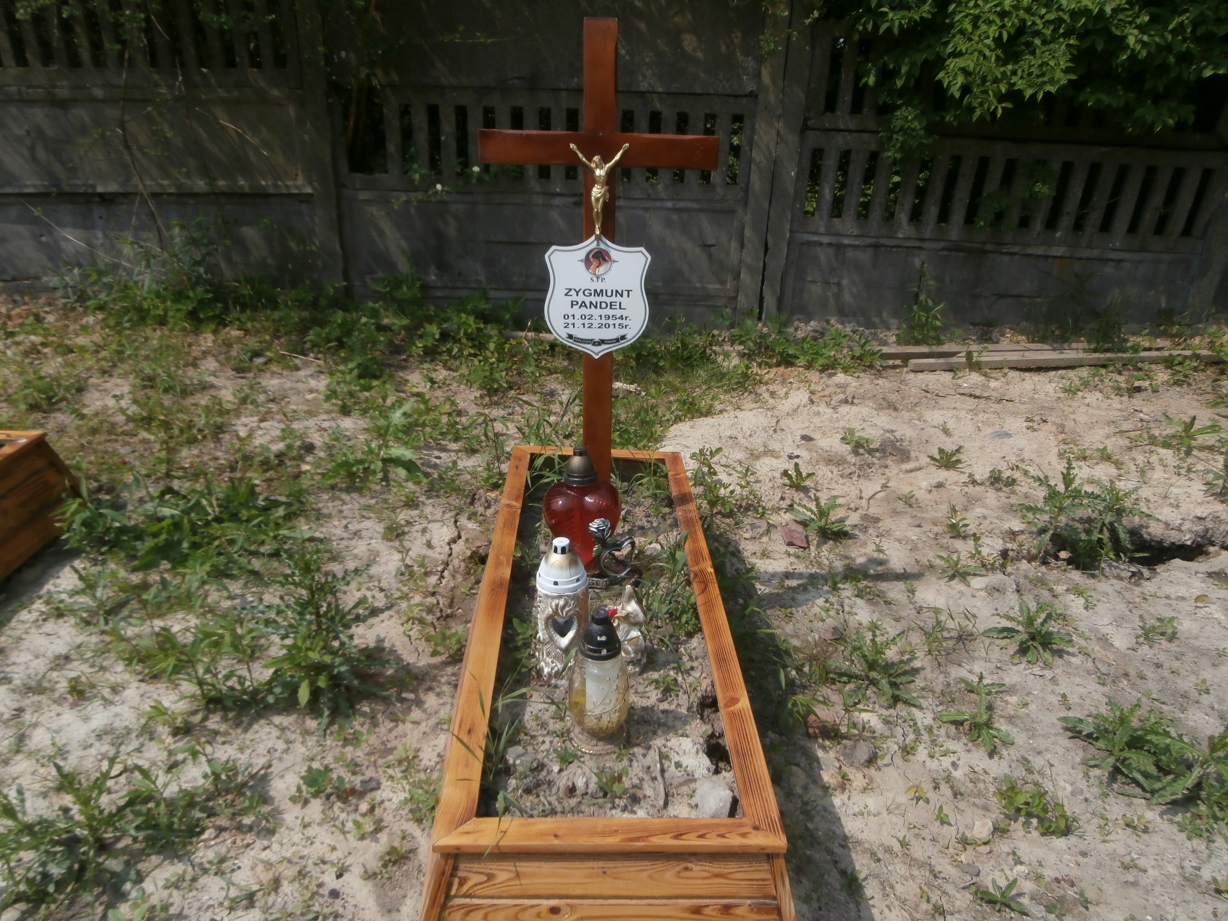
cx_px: 614
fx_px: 851
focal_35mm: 24
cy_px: 460
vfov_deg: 56.8
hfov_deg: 71.6
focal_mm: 4.2
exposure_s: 1/1600
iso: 100
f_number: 3
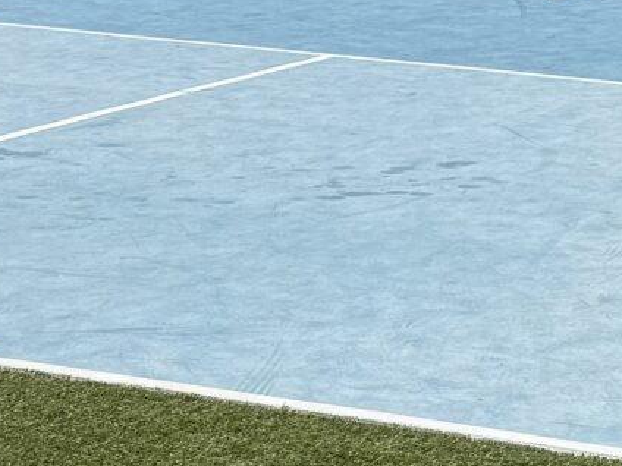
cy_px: -205
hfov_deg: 13.5
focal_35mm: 145
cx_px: 566
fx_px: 2605
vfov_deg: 10.0
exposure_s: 1/7353
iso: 80
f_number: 1.78
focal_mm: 6.76
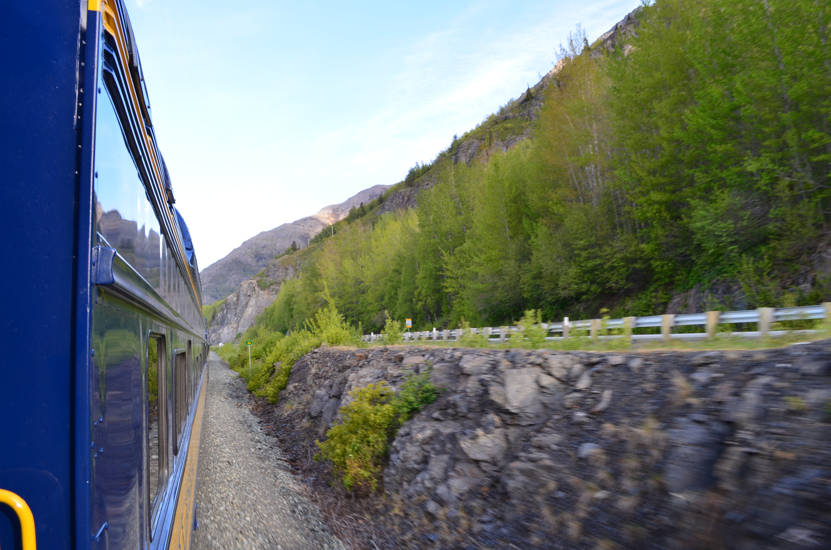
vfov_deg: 47.7
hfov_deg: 67.5
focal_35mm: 27
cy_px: 275
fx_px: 622
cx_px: 416
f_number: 10
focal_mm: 18
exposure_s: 1/60
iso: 200
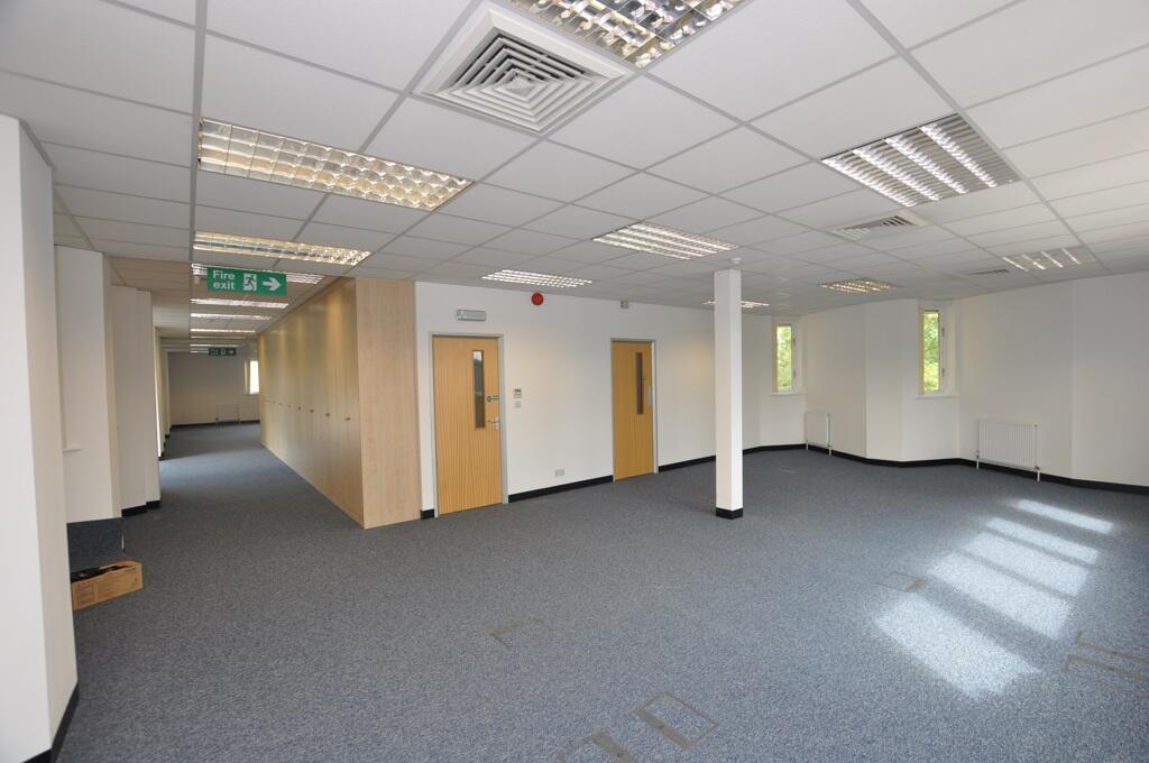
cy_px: 382
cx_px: 574
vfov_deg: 77.2
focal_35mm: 15
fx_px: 478
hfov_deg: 100.5
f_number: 5
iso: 400
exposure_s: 1/100
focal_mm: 10
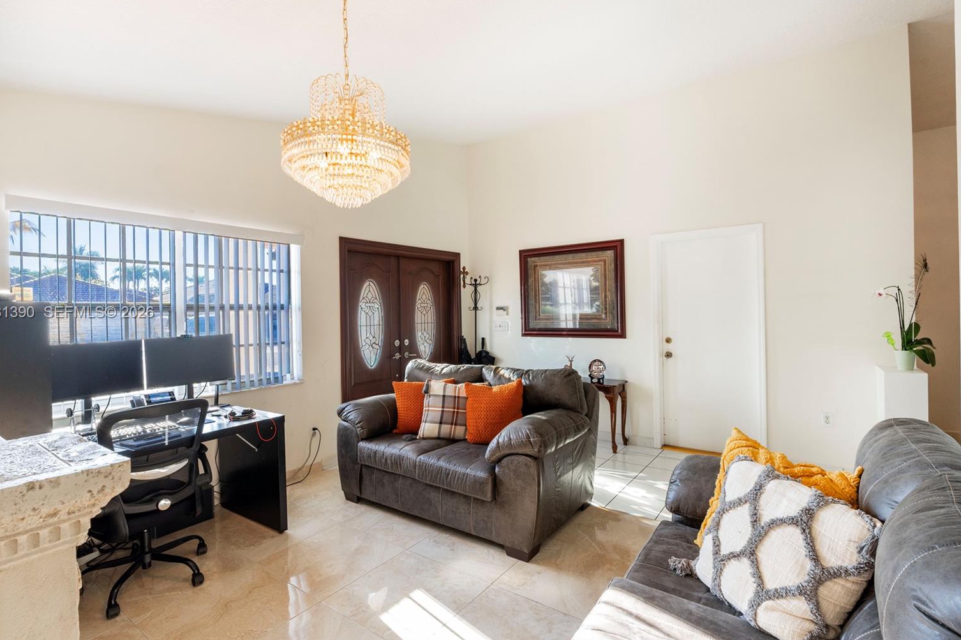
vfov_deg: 68.7
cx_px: 466
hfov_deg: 91.5
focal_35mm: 18
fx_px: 468
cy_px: 313
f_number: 8
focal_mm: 11
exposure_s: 1/13
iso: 320
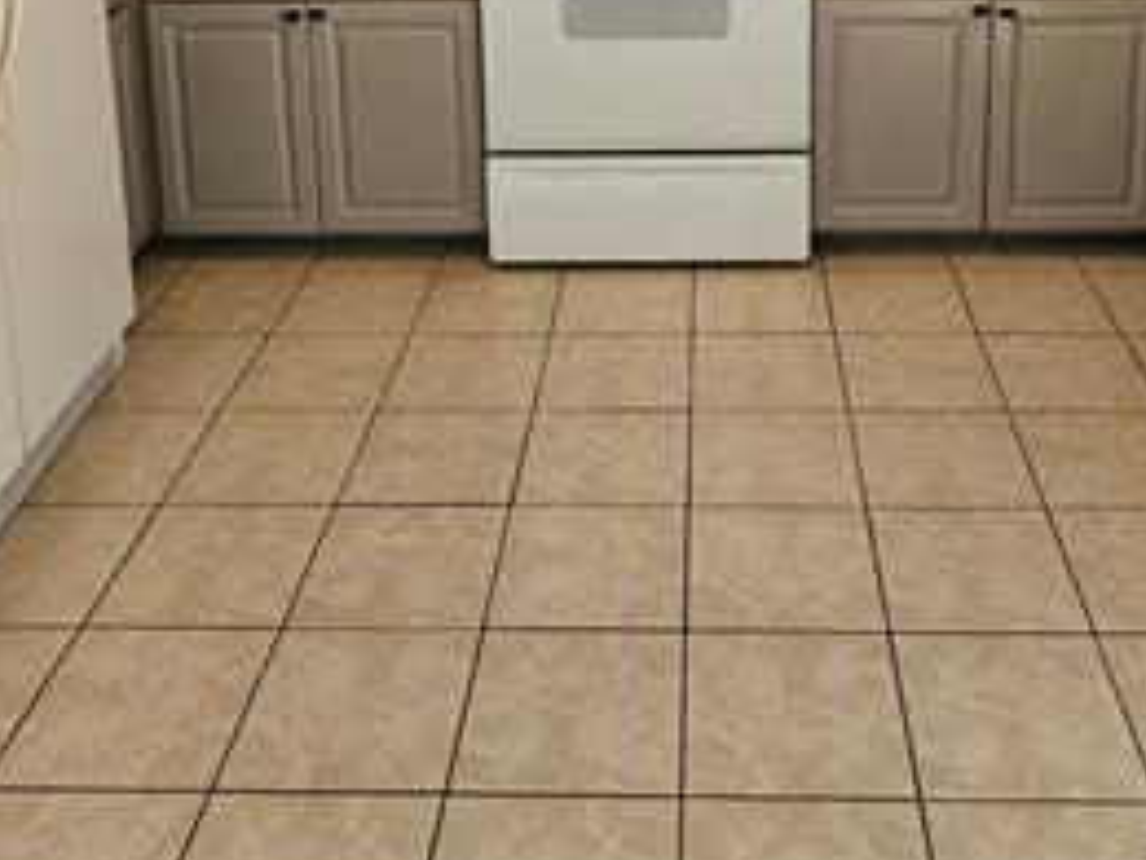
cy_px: -79
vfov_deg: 31.9
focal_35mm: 40
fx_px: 1324
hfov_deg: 46.5
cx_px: 692
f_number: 2.2
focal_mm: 1.74
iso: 64
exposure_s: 1/60
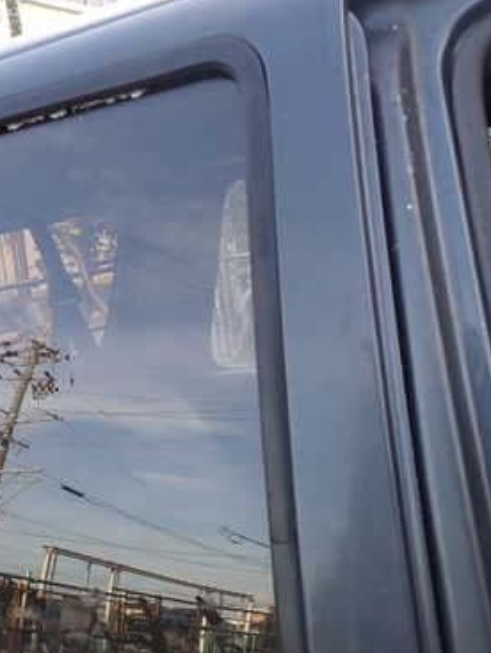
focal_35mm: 49
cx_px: 39
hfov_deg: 28.5
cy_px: 395
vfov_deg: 38.7
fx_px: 925
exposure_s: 1/100
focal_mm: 5.4
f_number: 3.2
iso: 100
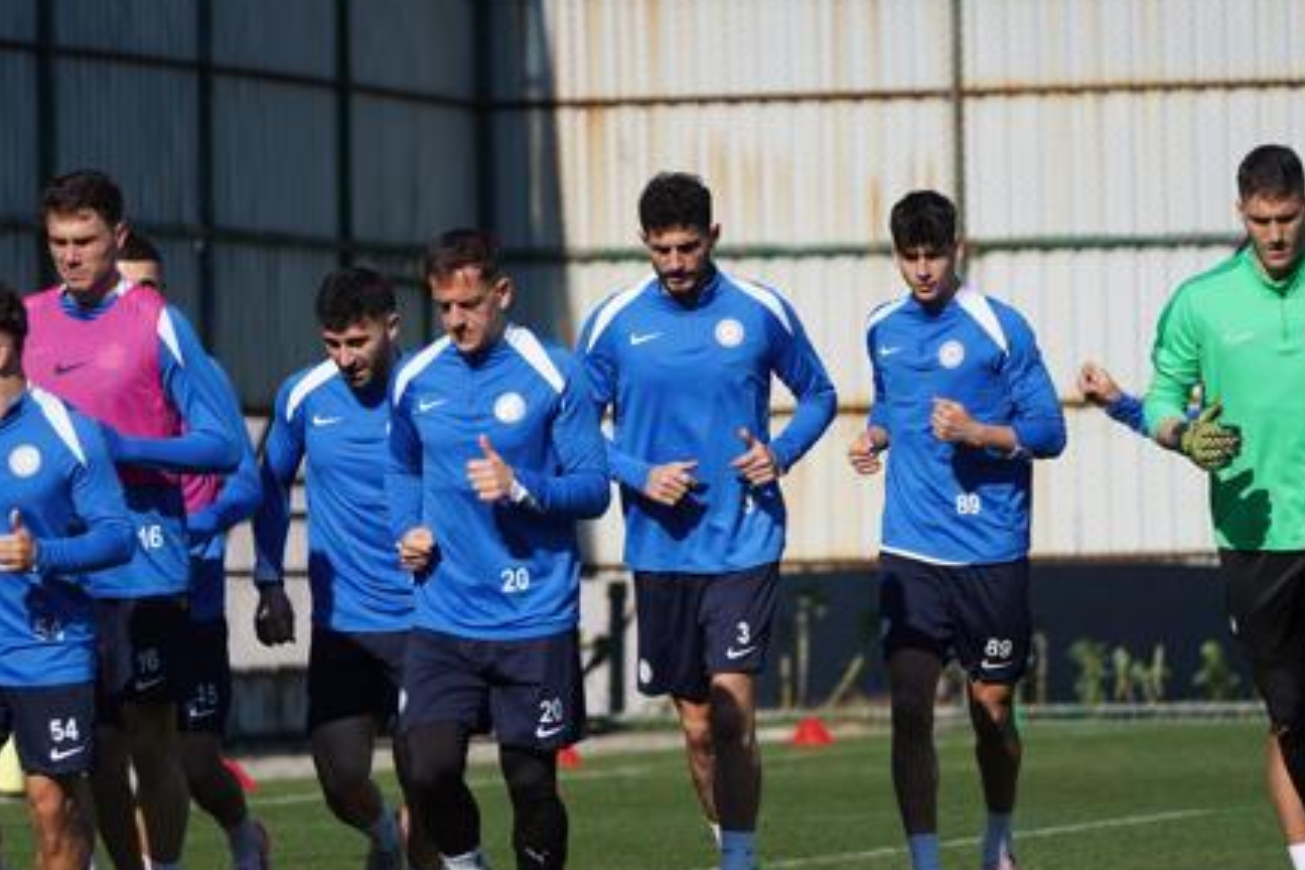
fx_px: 11962
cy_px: 504
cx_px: 467
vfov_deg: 4.2
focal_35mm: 330
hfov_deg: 6.2
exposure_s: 1/2000
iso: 320
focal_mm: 232
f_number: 5.6
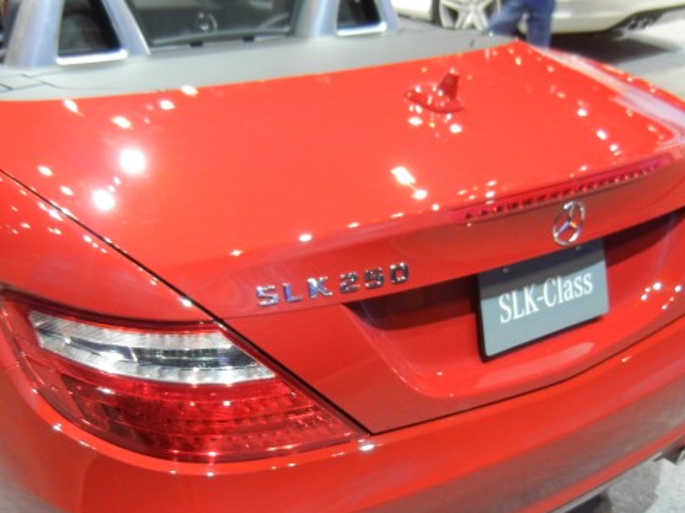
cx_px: 300
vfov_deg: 28.5
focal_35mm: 51
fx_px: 1009
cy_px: 280
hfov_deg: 37.4
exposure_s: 1/36.3
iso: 400
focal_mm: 5.4
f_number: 3.5
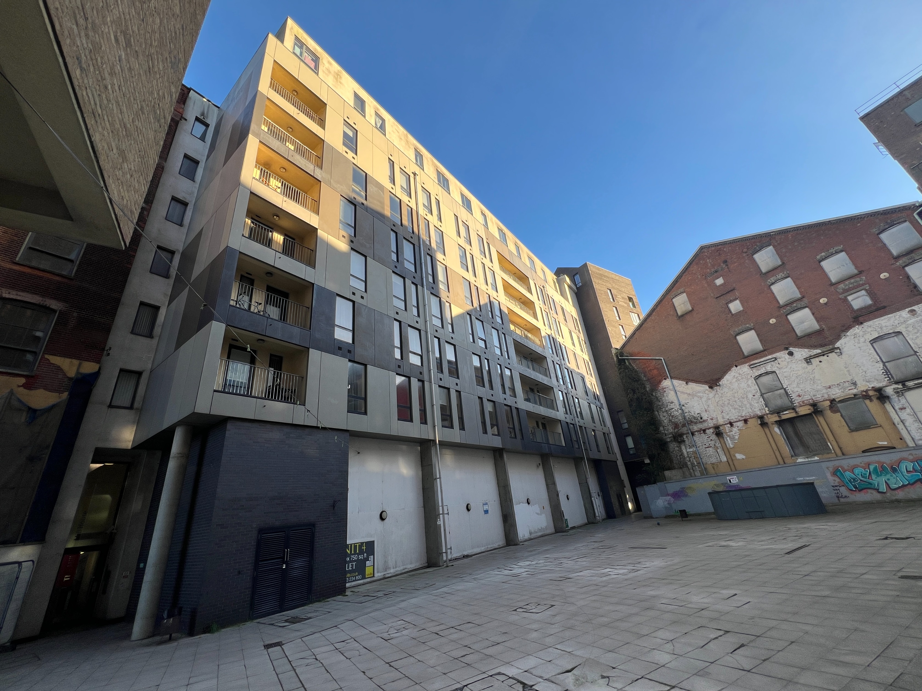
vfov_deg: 89.9
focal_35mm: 13
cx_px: 461
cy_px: 346
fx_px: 346
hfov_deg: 106.2
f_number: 1.8
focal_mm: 1.57
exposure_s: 1/355
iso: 32
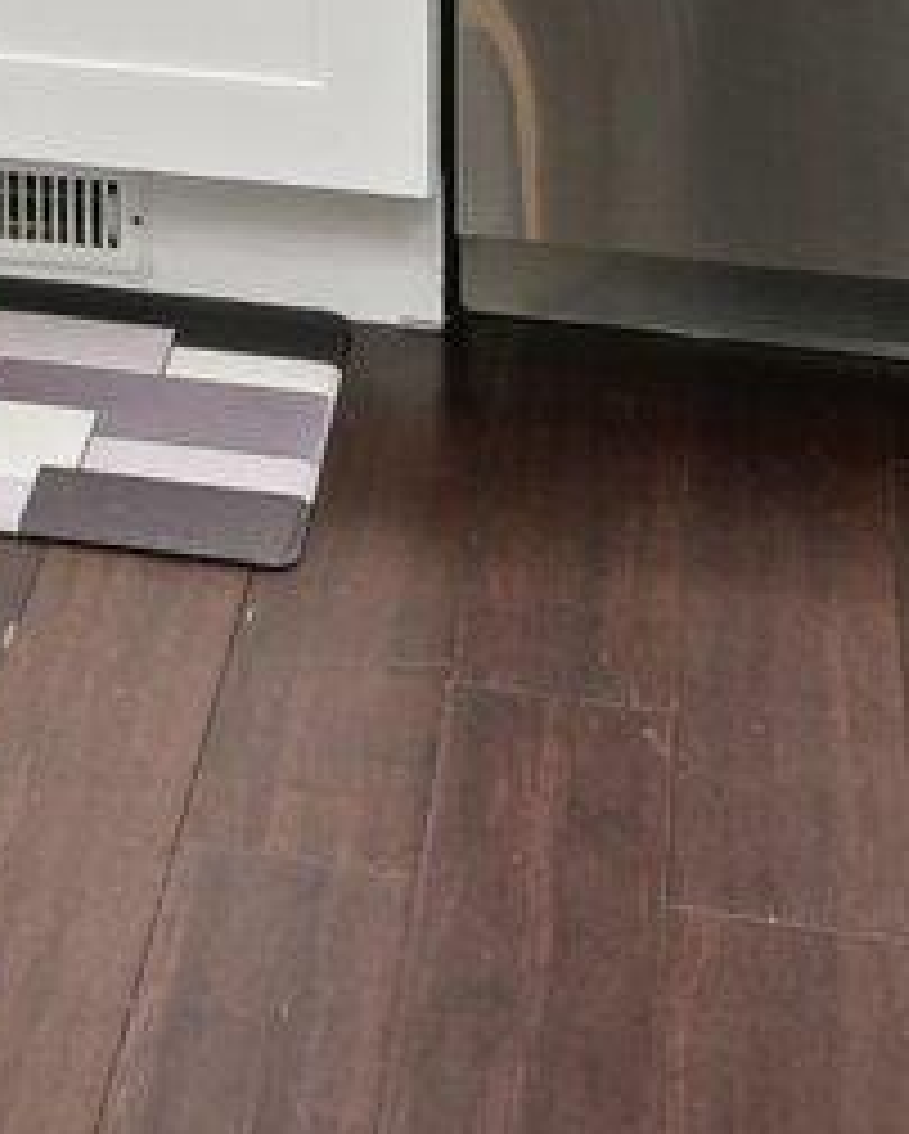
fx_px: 4098
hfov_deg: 11.8
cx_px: -639
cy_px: -1514
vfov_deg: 12.6
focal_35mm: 122
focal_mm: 16
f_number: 8
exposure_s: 1/50
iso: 400
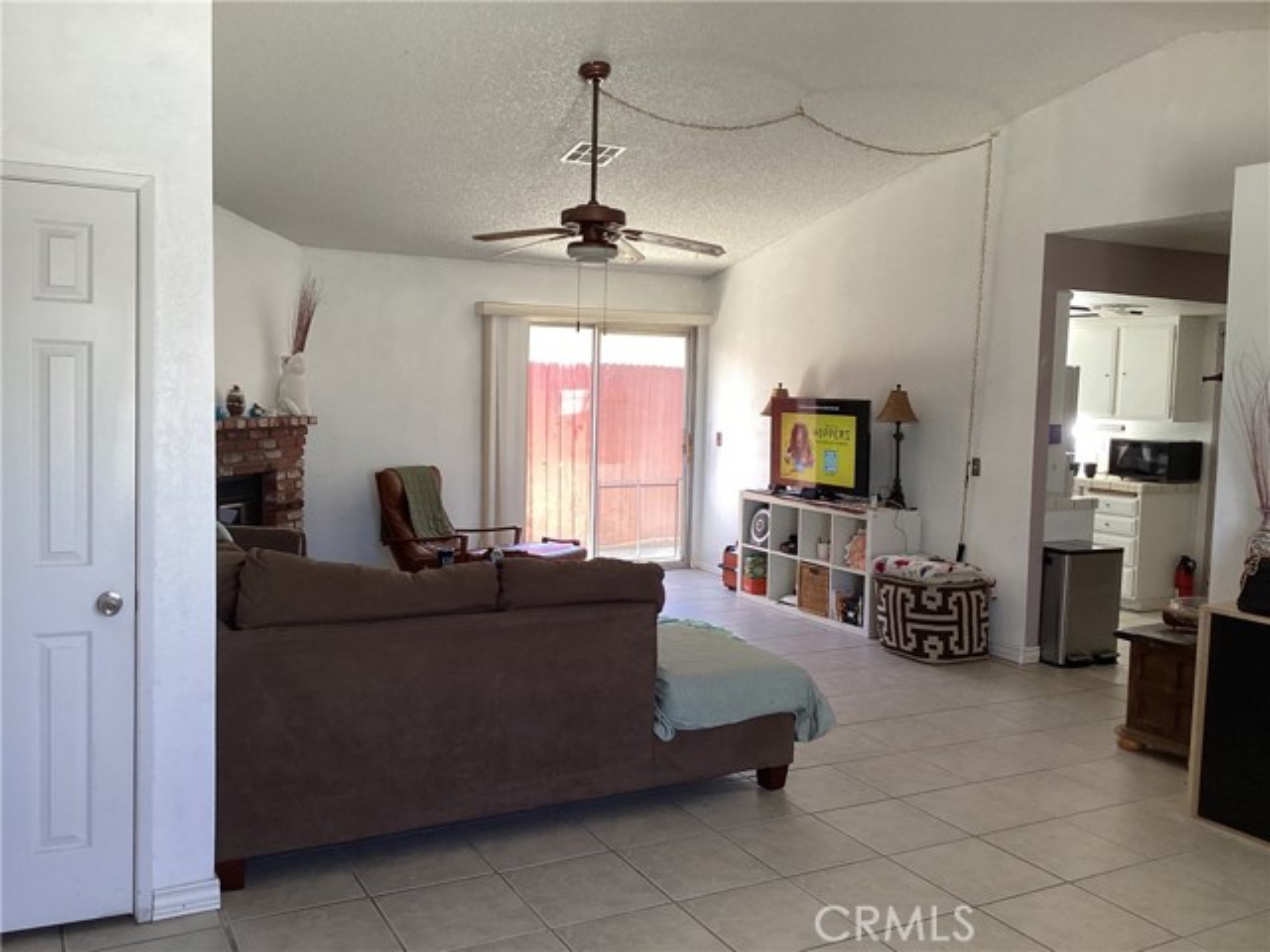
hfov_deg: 58.4
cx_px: 635
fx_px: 1137
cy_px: 476
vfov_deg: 45.4
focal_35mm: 31
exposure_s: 1/60
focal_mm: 3.3
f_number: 2.4
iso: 100
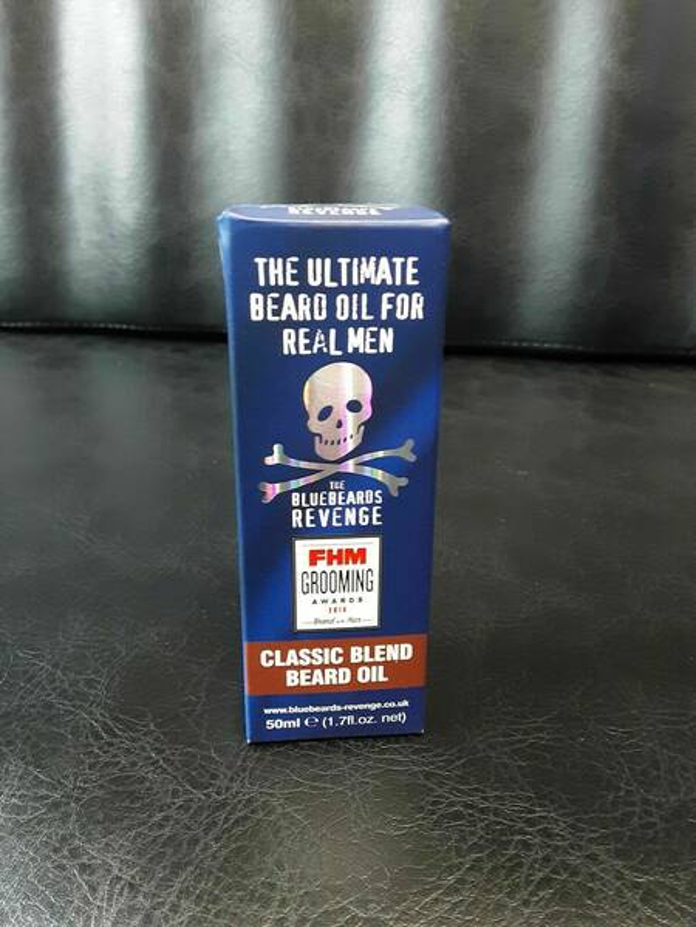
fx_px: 751
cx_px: 348
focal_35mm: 28
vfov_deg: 63.4
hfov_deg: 49.7
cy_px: 464
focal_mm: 2.9
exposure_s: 1/25
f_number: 1.9
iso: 200
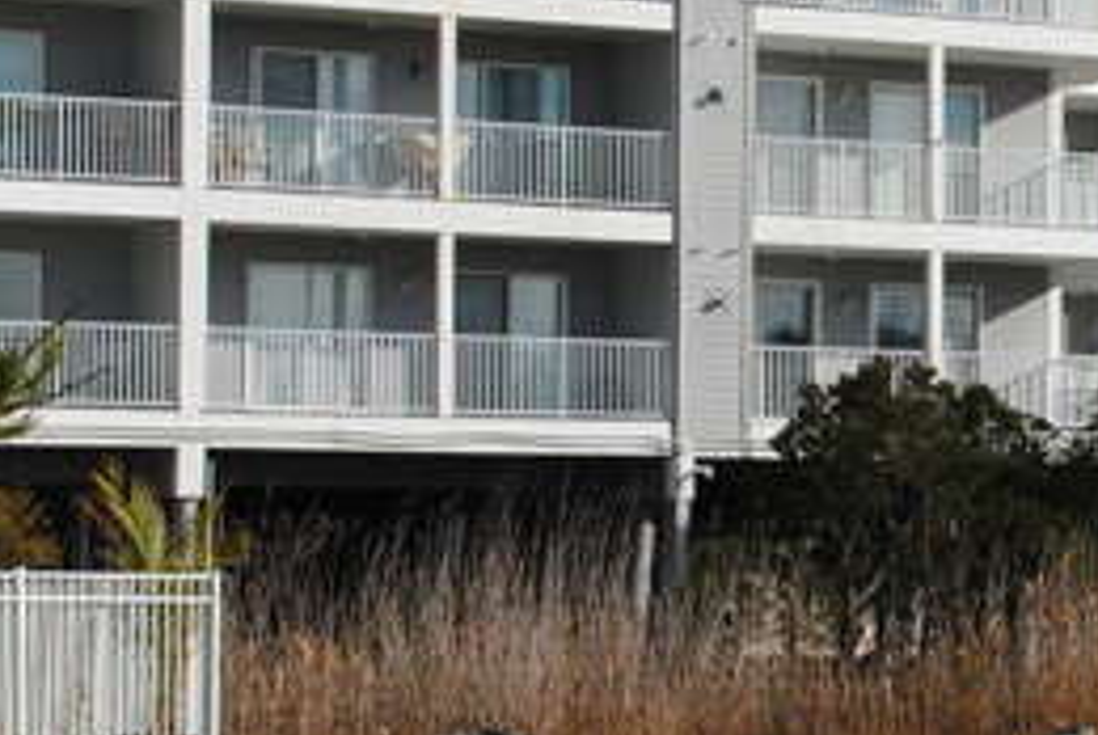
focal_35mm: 159
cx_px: 1273
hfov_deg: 12.6
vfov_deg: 8.7
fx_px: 4855
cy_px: 283
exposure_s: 1/320
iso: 100
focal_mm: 36
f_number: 9
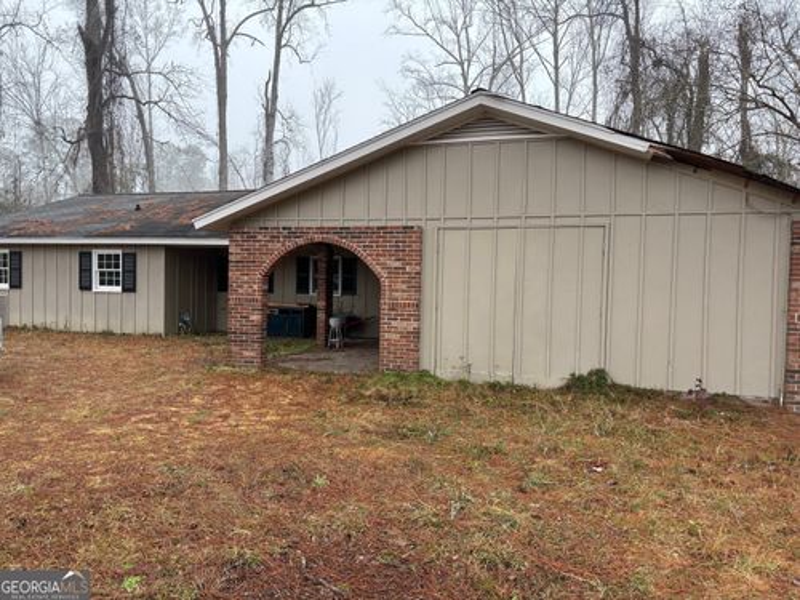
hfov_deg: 67.3
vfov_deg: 53.1
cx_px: 400
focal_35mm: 26
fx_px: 601
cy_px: 300
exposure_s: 1/286
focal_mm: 5.96
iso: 50
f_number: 1.6
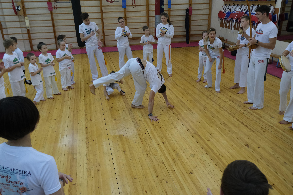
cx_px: 146
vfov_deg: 43.6
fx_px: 244
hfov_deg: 61.9
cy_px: 98
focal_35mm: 30
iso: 2500
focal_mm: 19.7
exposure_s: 1/320
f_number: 4
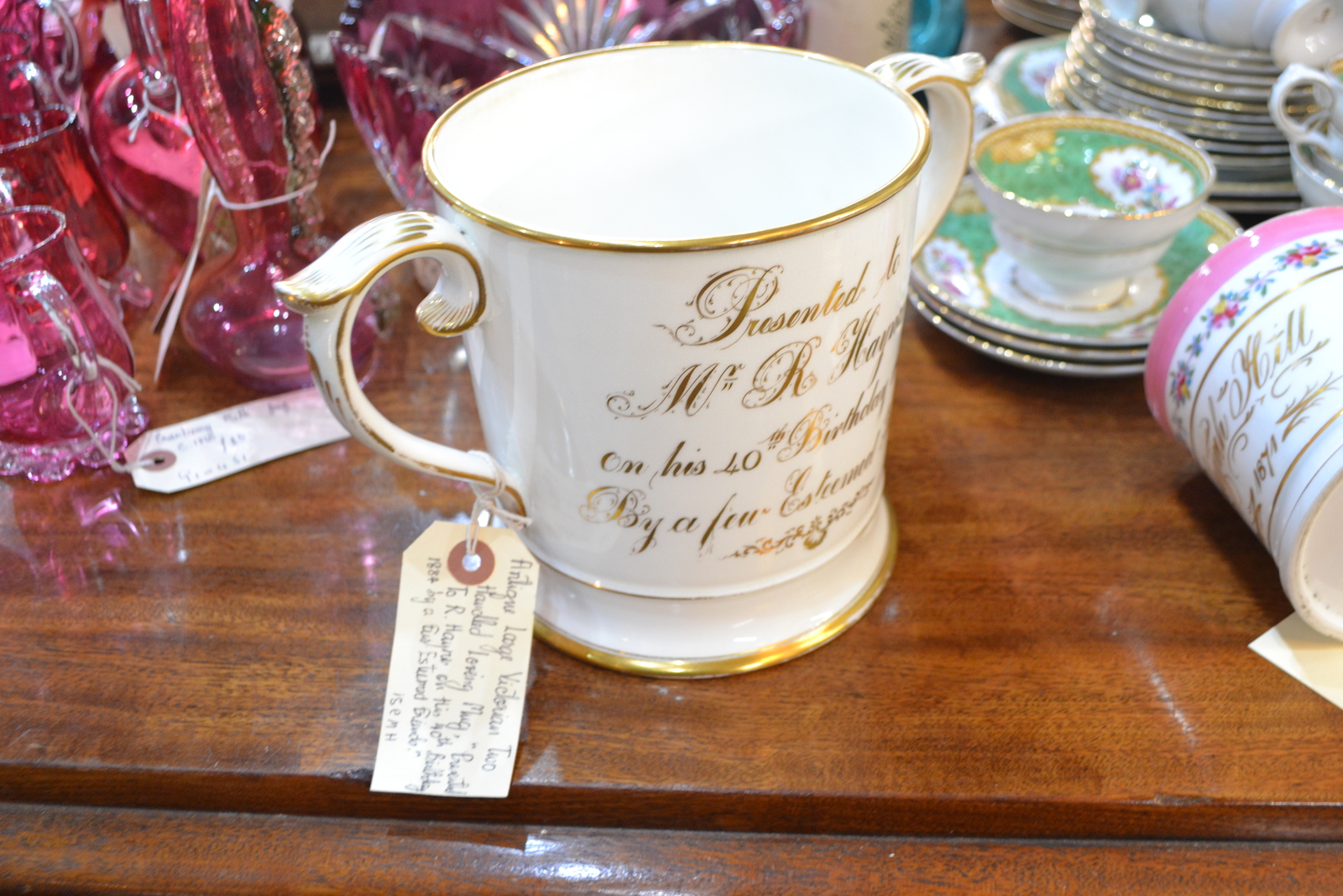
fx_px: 1231
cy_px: 448
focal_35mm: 33
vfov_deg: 40.0
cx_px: 672
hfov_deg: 57.2
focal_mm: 22
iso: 900
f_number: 4
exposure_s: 1/15
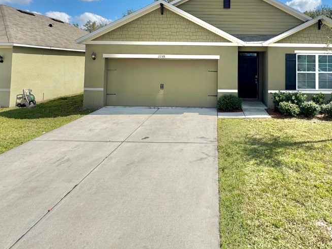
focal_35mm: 22
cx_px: 207
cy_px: 64
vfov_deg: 58.1
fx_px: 211
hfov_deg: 75.1
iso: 50
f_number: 2.2
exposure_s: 1/2208
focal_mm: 2.22
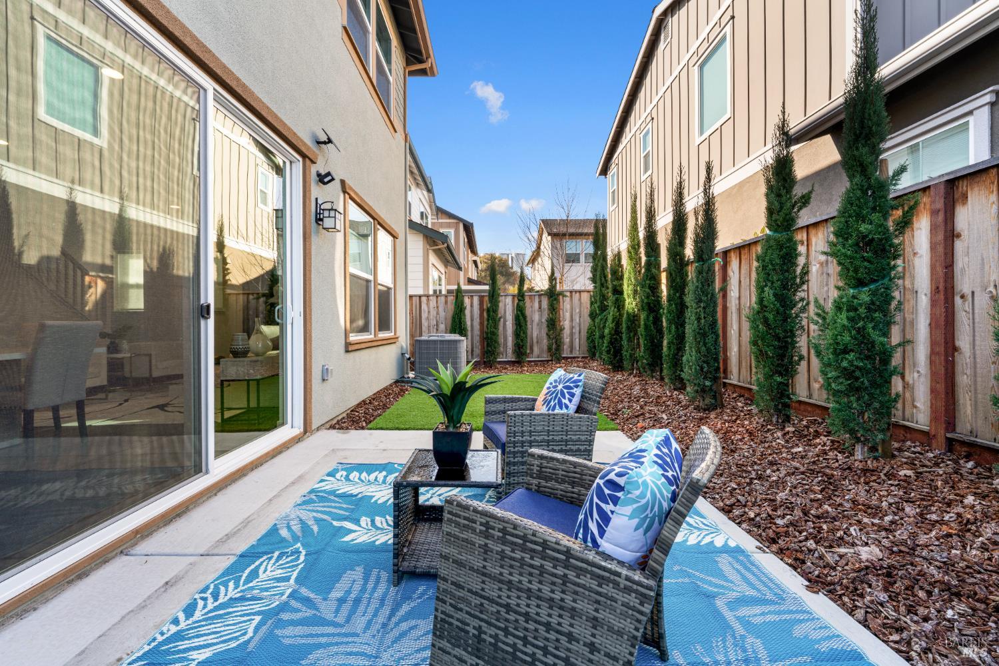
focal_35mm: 14
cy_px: 333
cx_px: 500
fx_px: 388
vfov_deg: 81.2
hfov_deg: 104.3
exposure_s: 1/13
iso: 100
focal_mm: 14
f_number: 10
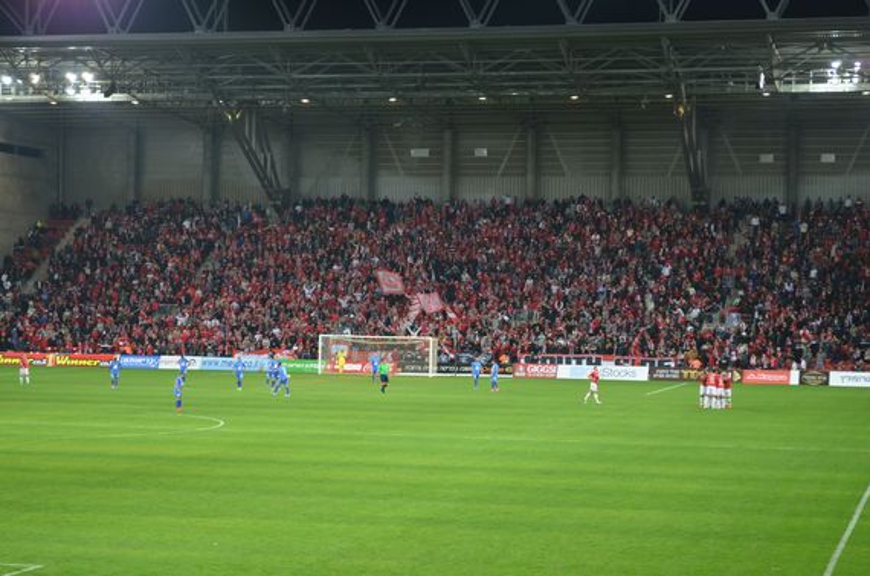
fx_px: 1989
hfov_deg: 24.7
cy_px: 288
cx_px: 435
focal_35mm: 82
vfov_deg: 16.5
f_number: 5.6
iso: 800
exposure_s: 1/60
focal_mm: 55
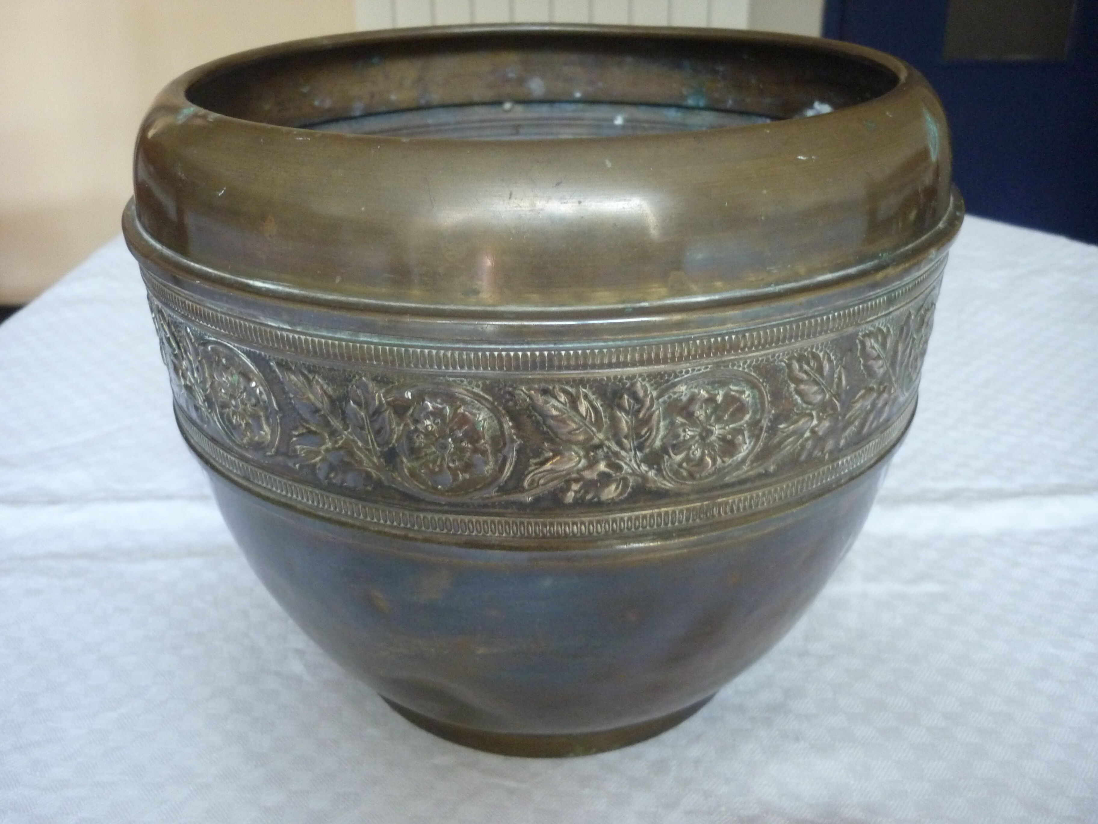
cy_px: 412
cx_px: 549
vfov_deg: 42.9
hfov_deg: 55.4
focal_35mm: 33
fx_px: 1047
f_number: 2.8
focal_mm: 5.5
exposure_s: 1/15
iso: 400
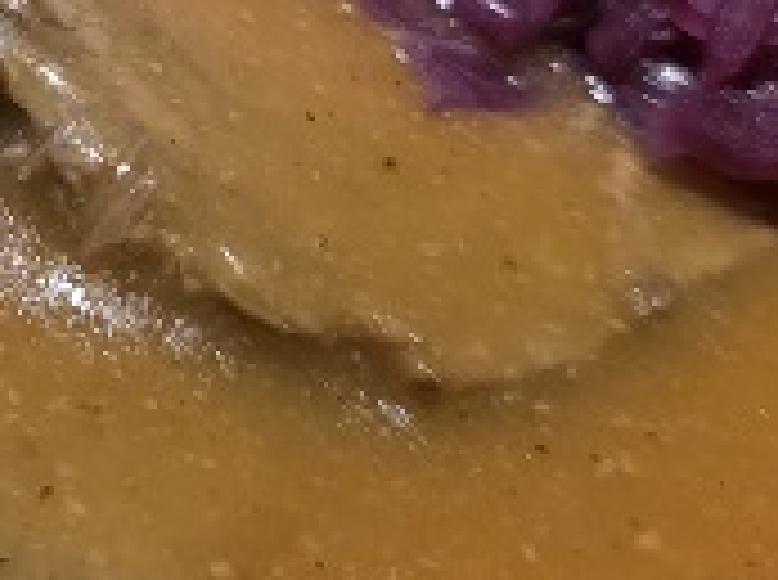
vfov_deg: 17.6
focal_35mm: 80
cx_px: -40
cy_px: -94
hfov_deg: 23.2
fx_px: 1794
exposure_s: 1/100
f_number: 1.7
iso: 800
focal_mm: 6.3
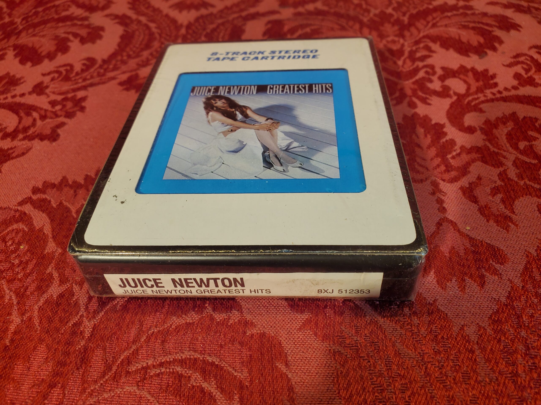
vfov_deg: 53.1
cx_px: 270
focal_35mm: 26
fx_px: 406
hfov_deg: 67.3
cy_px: 202
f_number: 2.4
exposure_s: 1/120
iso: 64
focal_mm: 4.3
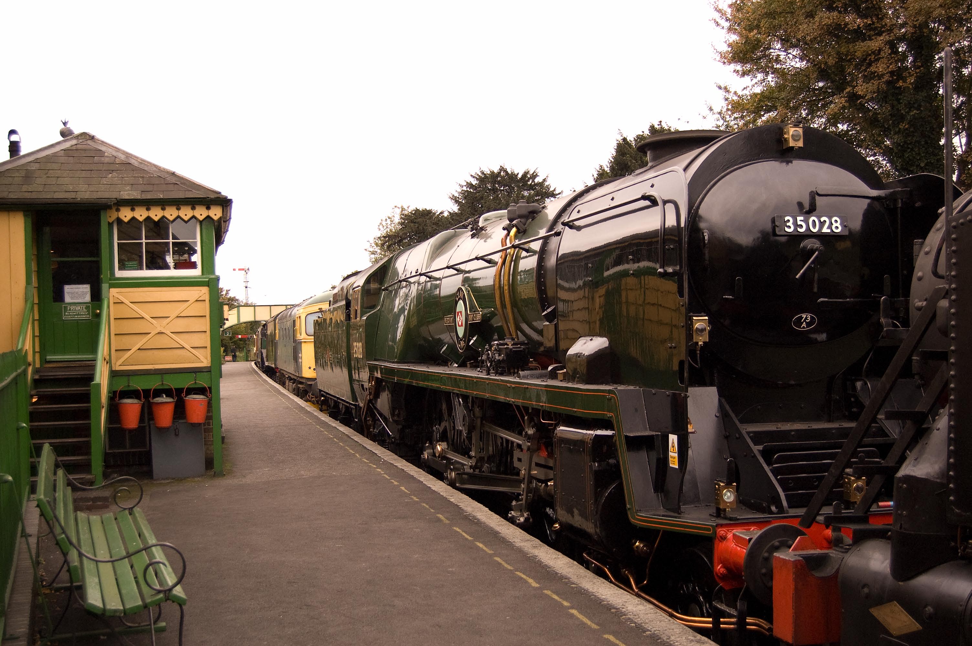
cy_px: 323
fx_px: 1052
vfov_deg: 34.1
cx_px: 486
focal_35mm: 39
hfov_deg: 49.6
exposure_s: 1/500
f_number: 4.2
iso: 720
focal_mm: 26
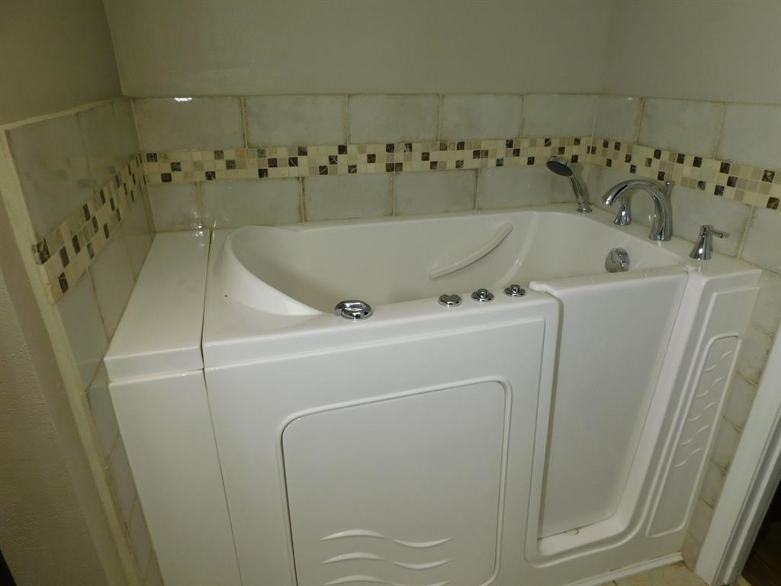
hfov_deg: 73.9
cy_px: 293
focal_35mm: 23
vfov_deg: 58.9
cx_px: 390
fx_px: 519
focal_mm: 4
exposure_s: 1/100
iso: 125
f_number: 3
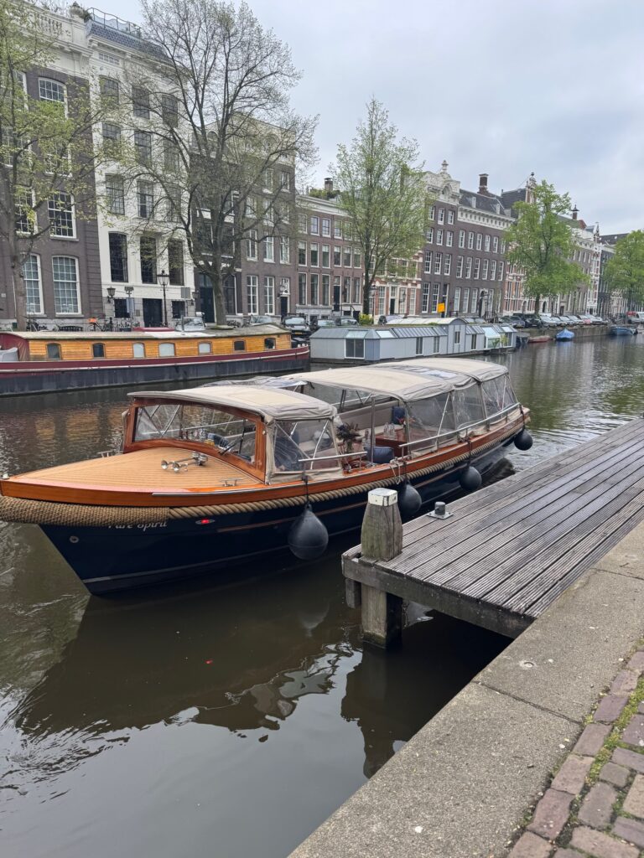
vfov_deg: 71.6
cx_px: 322
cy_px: 429
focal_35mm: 24
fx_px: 595
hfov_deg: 56.8
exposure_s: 1/588
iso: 80
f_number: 1.78
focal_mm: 6.76
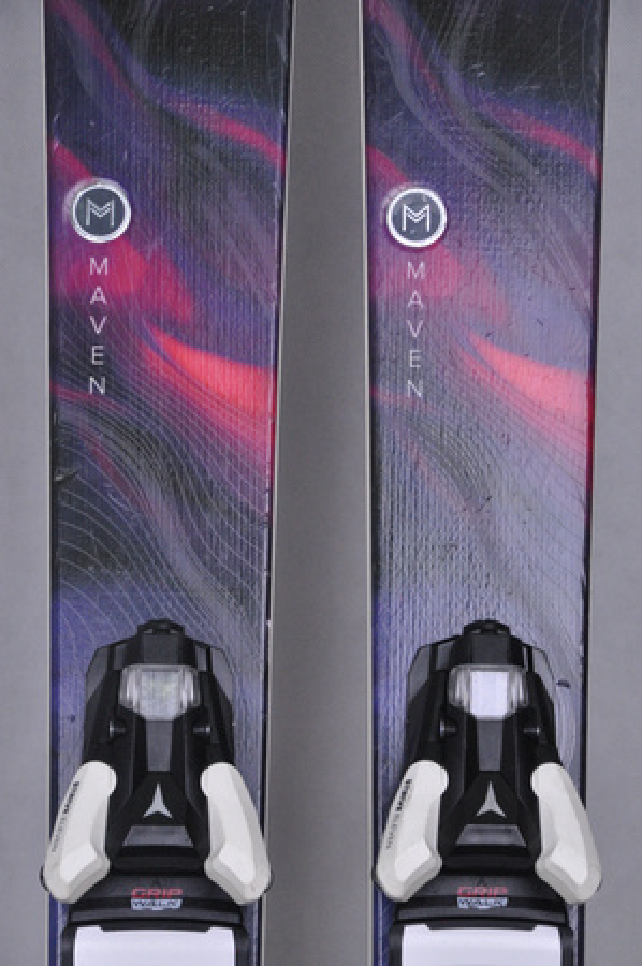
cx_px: 321
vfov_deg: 13.1
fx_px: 4223
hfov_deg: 8.7
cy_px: 483
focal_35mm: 158
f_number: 9.5
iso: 3200
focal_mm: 105
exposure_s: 1/125
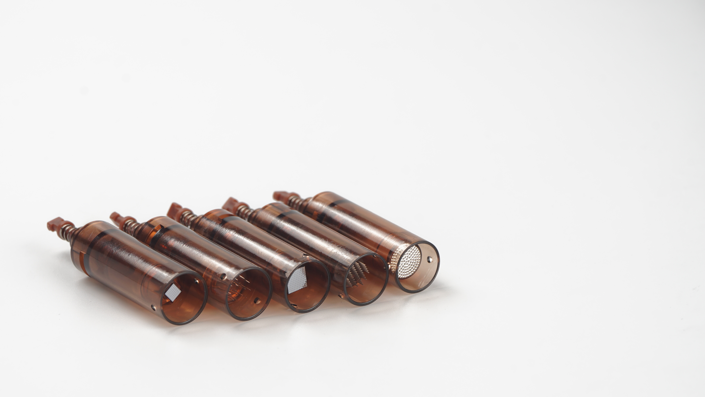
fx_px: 1888
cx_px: 303
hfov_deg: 21.1
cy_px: 260
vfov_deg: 12.0
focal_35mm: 101
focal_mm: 68
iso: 160
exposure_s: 1/20
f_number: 10
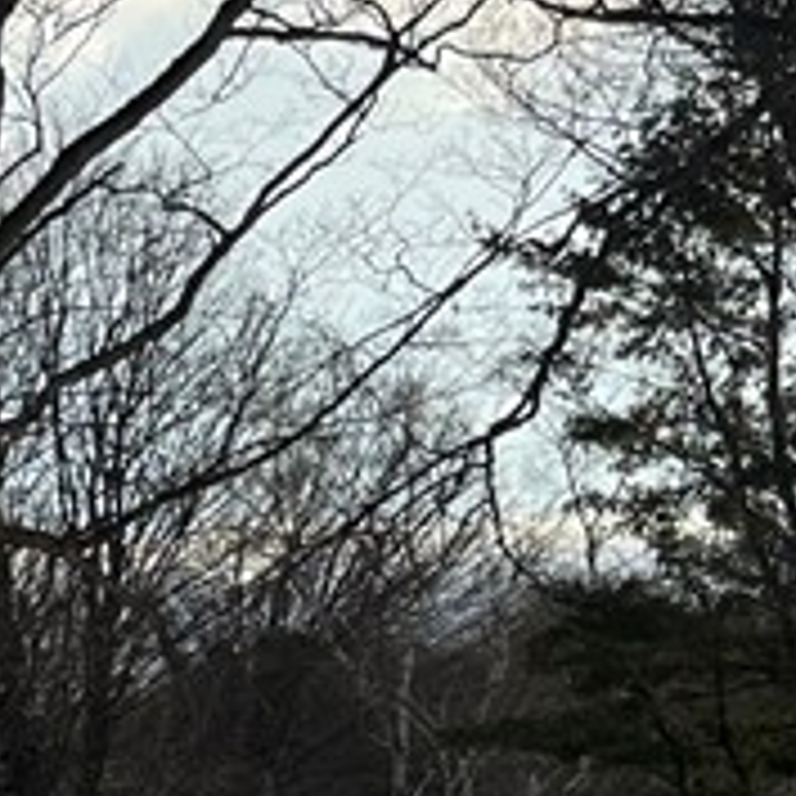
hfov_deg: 11.6
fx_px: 3460
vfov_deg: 12.8
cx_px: -890
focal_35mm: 133
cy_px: 935
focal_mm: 5.1
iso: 50
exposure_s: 1/1862
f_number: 1.6
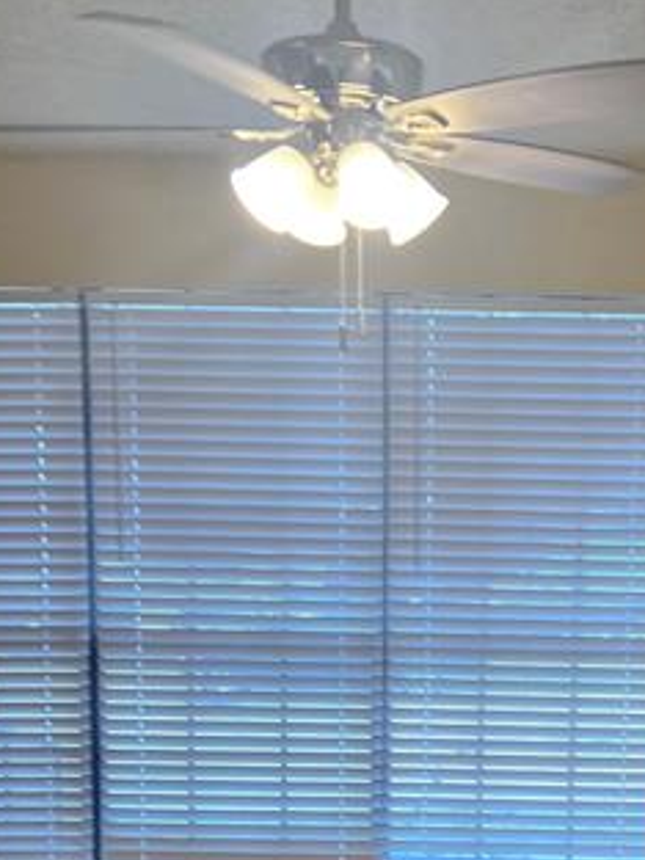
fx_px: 1590
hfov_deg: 22.5
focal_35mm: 64
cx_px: 538
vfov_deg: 29.3
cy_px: 741
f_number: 1.5
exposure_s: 1/120
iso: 64
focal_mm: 5.7
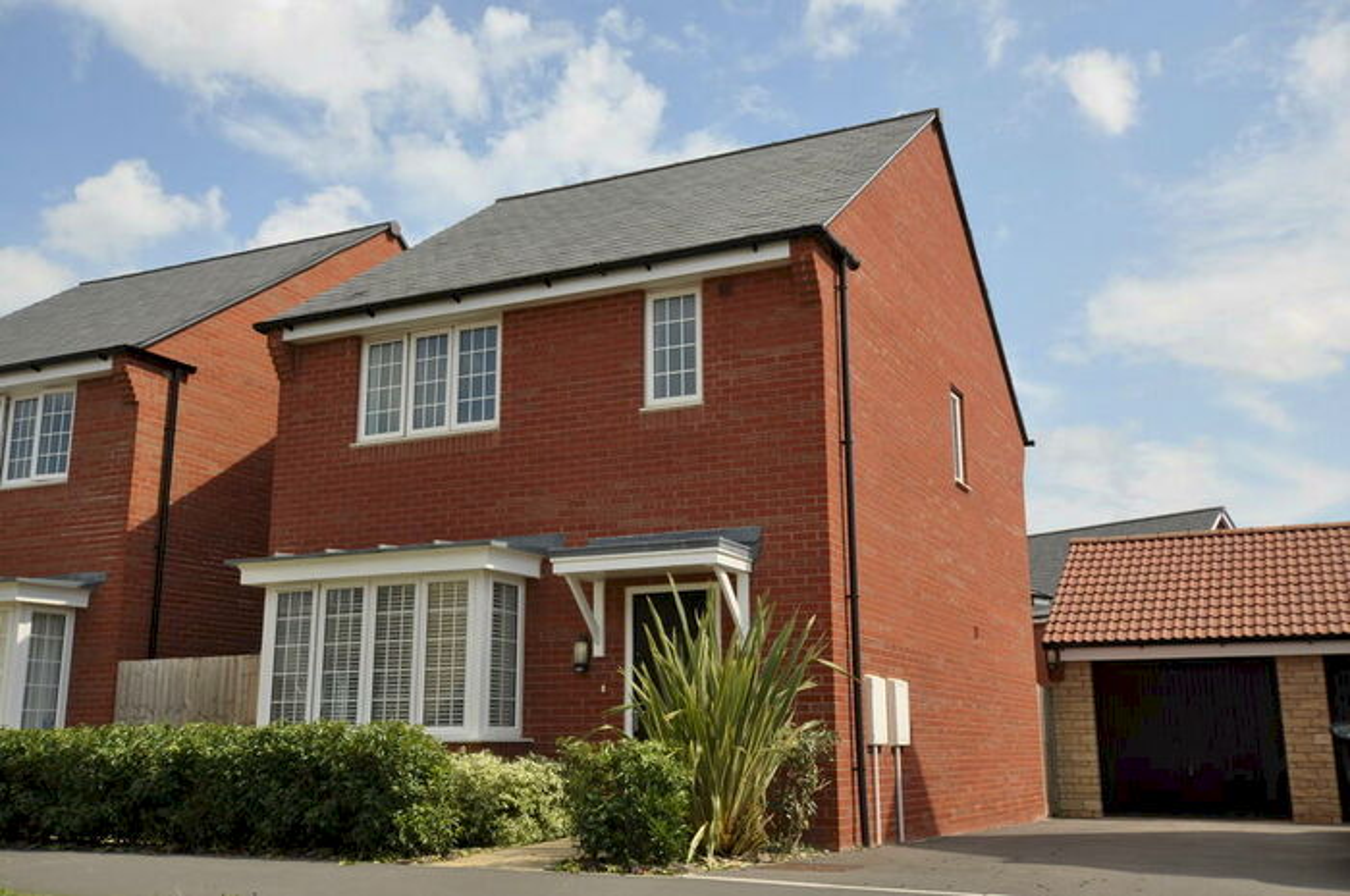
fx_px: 1348
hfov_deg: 53.2
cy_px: 448
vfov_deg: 36.8
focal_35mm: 36
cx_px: 675
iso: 200
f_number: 11
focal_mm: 24
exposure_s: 1/200
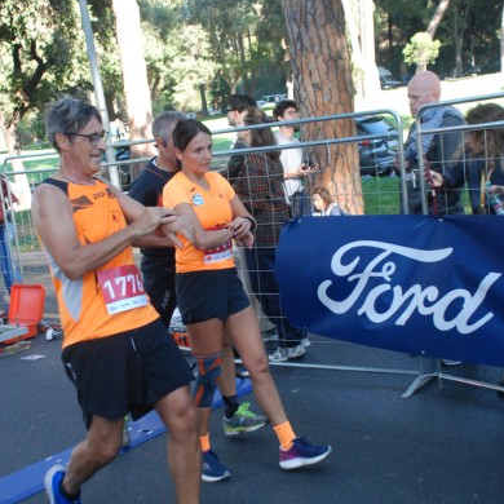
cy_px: 271
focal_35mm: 55
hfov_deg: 31.1
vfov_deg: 31.1
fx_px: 906
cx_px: 250
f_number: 4
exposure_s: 1/320
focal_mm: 28
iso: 1000
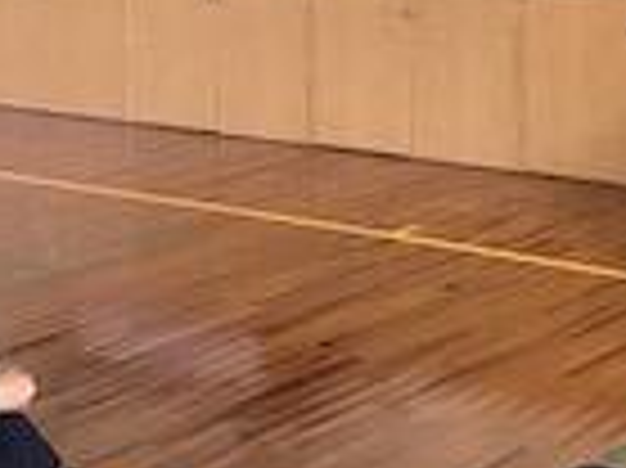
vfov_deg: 13.0
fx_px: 1933
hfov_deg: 18.4
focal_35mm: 107
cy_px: -256
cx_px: 338
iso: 50
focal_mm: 3.3
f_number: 2.4
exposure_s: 1/30
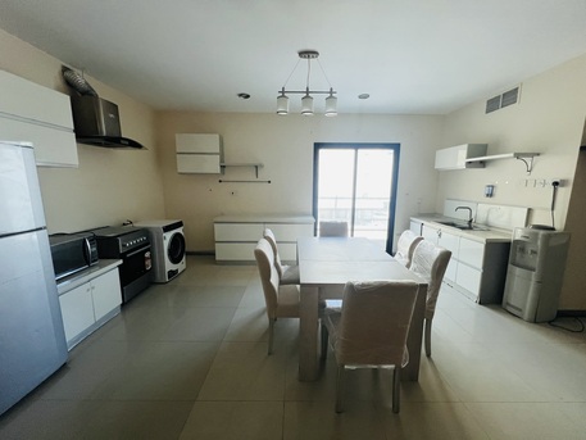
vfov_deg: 89.9
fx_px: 220
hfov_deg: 106.2
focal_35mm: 13
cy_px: 220
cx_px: 293
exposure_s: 1/99
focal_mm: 1.57
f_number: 1.8
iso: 100
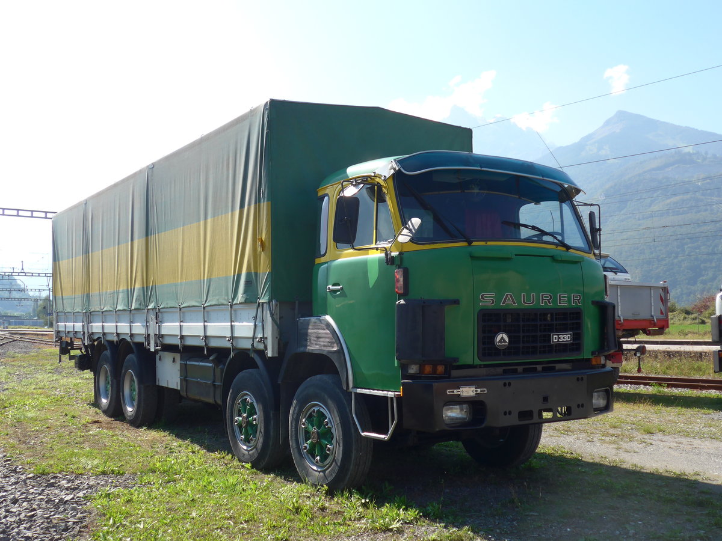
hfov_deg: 47.9
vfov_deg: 36.8
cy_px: 270
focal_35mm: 39
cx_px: 361
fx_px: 813
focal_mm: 8
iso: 80
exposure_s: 1/800
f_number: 2.8
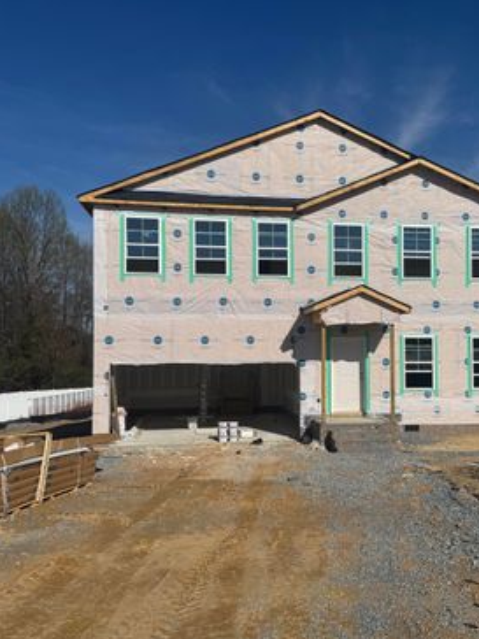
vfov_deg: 55.4
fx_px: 609
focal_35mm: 33
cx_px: 309
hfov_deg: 42.5
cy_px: 322
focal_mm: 6.76
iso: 64
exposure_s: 1/12346
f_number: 1.78
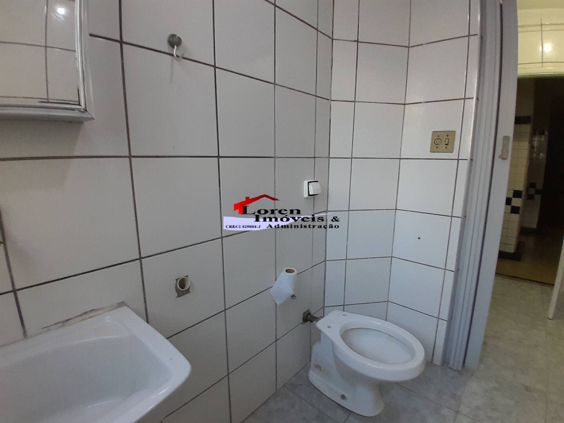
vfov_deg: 74.7
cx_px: 282
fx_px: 277
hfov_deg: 91.0
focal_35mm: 17
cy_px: 212
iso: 125
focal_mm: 1.46
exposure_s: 1/40
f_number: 2.2
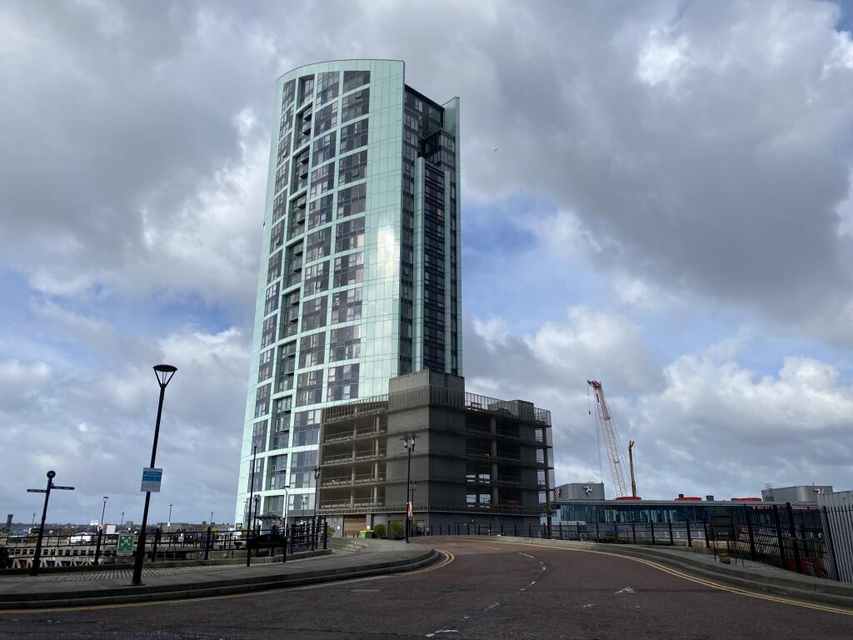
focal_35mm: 26
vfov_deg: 53.1
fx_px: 641
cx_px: 426
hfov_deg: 67.3
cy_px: 320
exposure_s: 1/4808
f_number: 1.8
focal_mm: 4.25
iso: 32
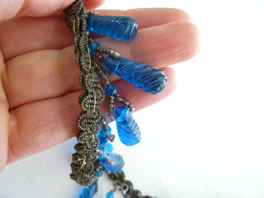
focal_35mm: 36
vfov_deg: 39.7
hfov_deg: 51.4
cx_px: 132
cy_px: 99
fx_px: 275
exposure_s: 1/30
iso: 160
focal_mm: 6
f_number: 2.8
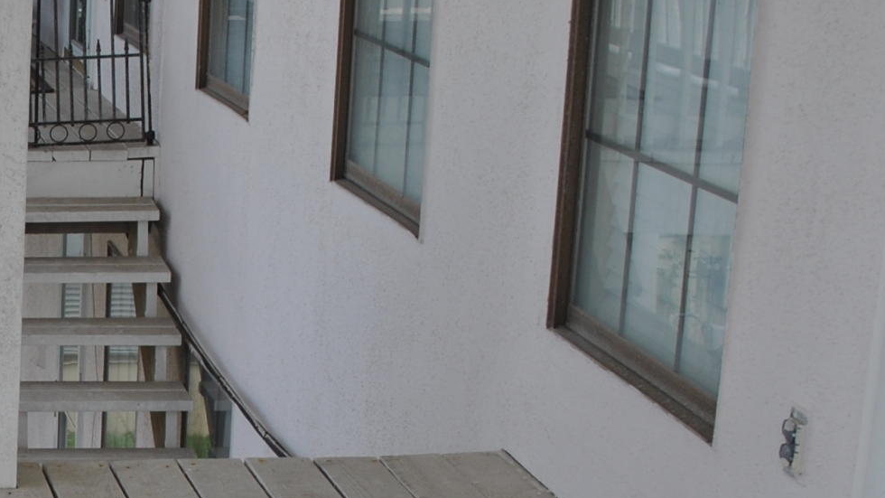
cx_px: -293
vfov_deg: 11.3
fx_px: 2487
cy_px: 478
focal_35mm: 106
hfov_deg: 18.6
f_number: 7.1
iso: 100
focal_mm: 22
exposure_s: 1/200
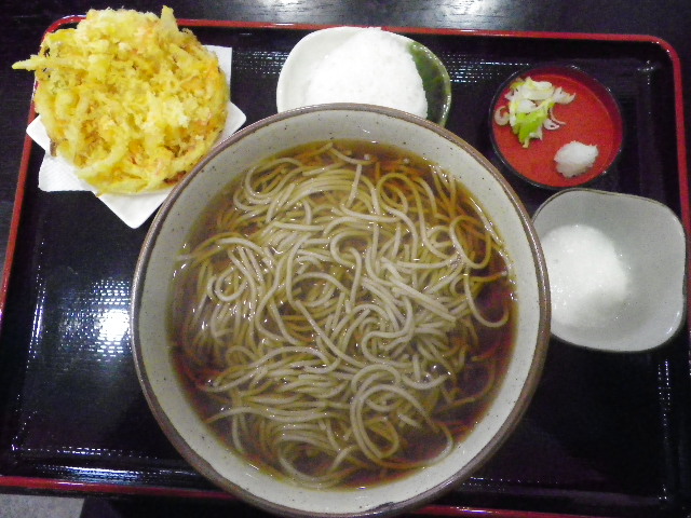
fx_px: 559
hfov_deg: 63.4
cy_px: 259
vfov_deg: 49.7
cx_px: 346
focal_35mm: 28
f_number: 2.6
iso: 800
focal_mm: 4.9
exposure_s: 1/50
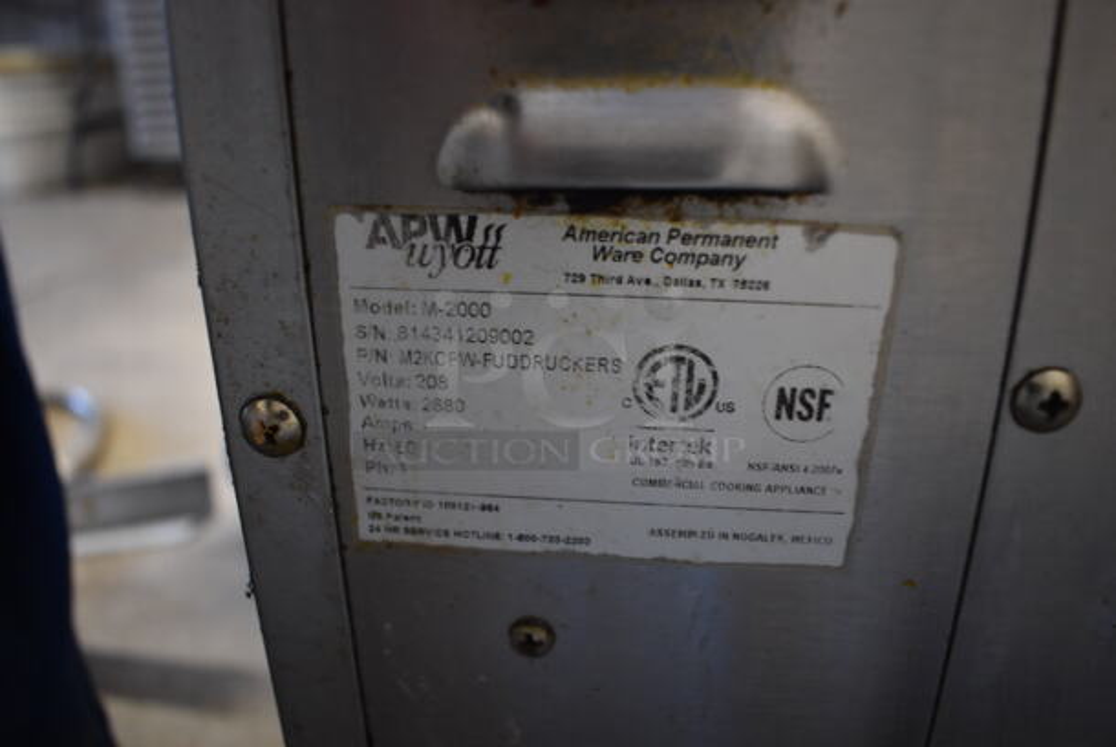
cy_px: 374
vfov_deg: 48.0
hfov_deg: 67.3
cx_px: 558
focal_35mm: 27
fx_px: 838
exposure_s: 1/60
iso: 1400
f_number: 4
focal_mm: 18
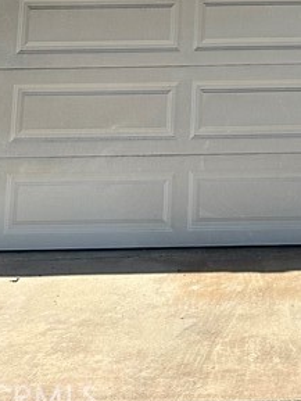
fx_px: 985
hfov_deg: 16.6
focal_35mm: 85
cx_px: 361
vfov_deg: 18.6
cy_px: -293
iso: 80
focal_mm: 6.86
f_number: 1.78
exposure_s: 1/2809
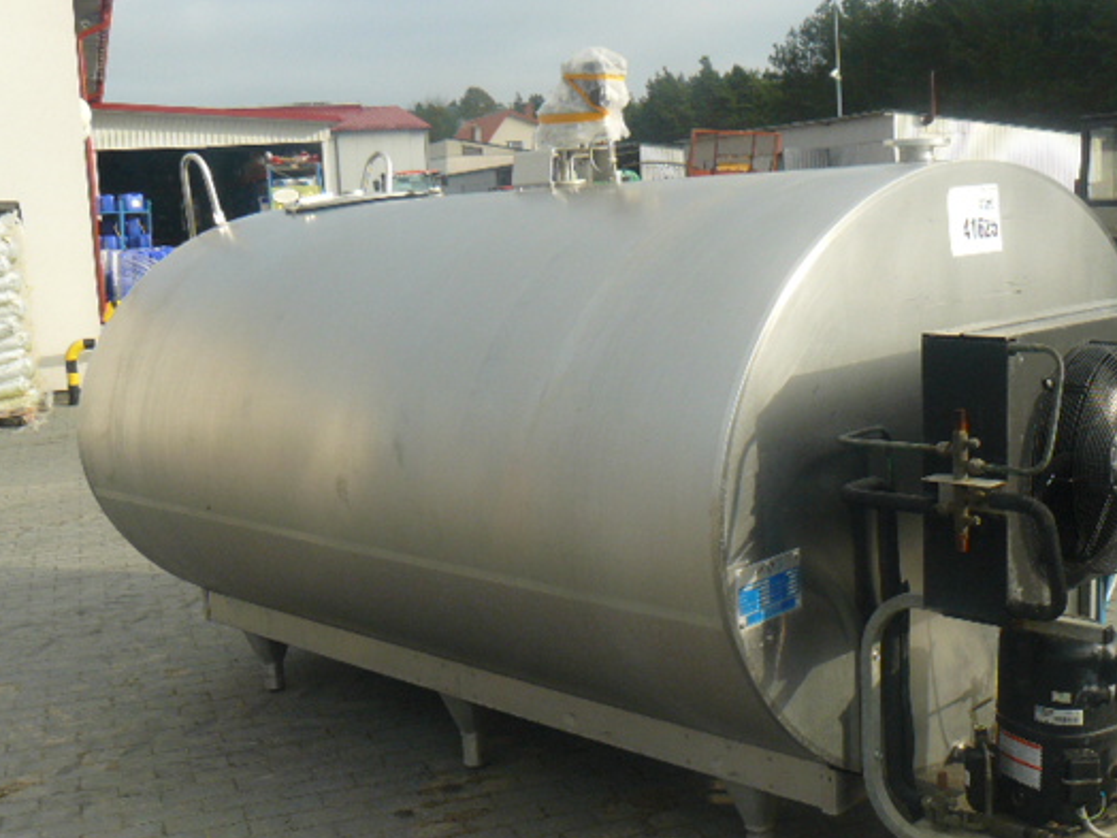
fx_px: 1420
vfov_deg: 32.9
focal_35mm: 44
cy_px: 441
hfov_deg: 42.8
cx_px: 659
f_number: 5
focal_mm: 6
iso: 100
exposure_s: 1/200
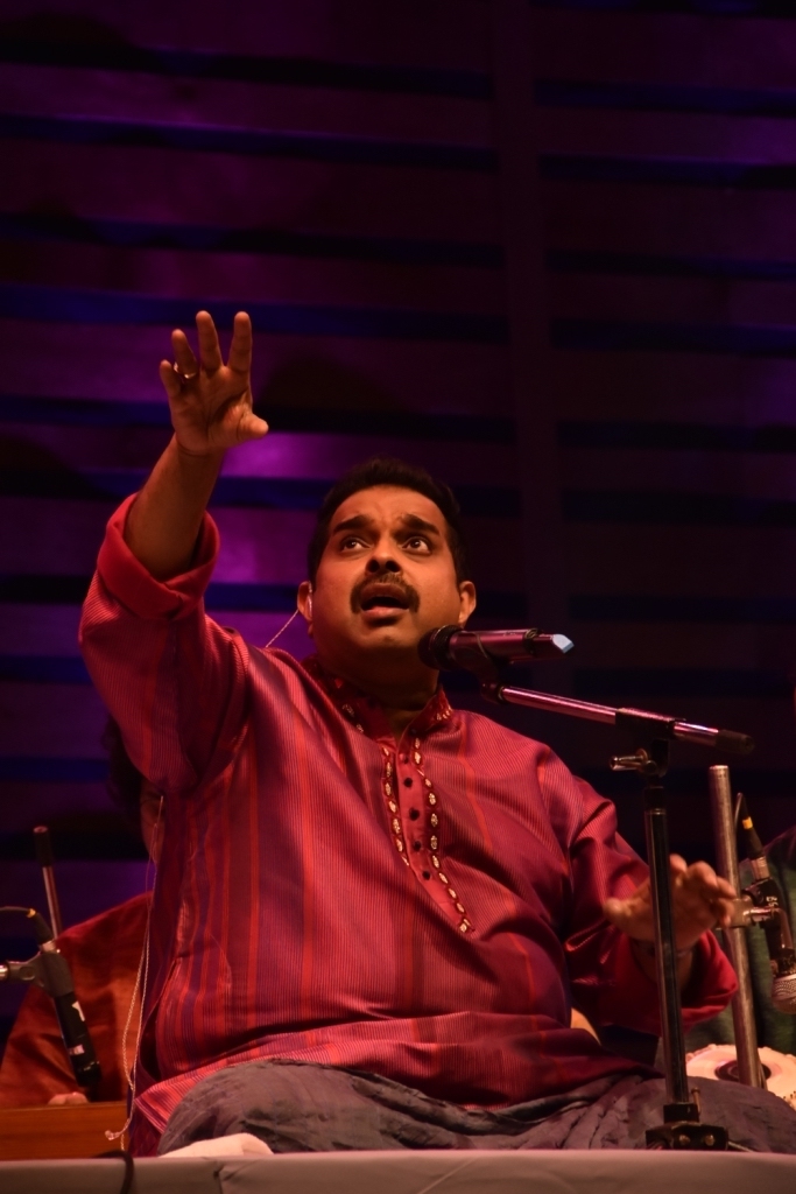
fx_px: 8703
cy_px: 597
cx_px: 398
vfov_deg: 7.8
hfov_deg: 5.2
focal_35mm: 262
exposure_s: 1/125
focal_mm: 175
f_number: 8
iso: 800
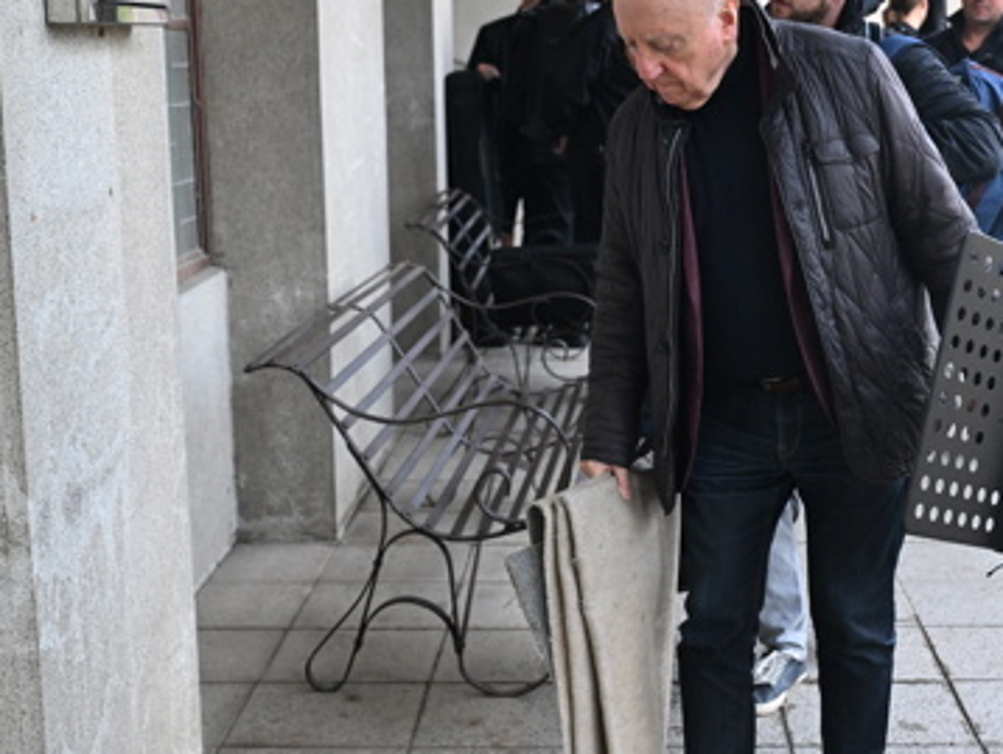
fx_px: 1827
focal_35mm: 63
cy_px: 404
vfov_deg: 23.3
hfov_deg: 30.6
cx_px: 639
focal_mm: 34
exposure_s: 1/1000
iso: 3200
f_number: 3.5
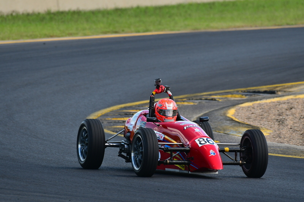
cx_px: 152
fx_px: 6332
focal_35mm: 750
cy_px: 101
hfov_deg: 2.8
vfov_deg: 1.8
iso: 500
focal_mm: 500
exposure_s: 1/640
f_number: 7.1
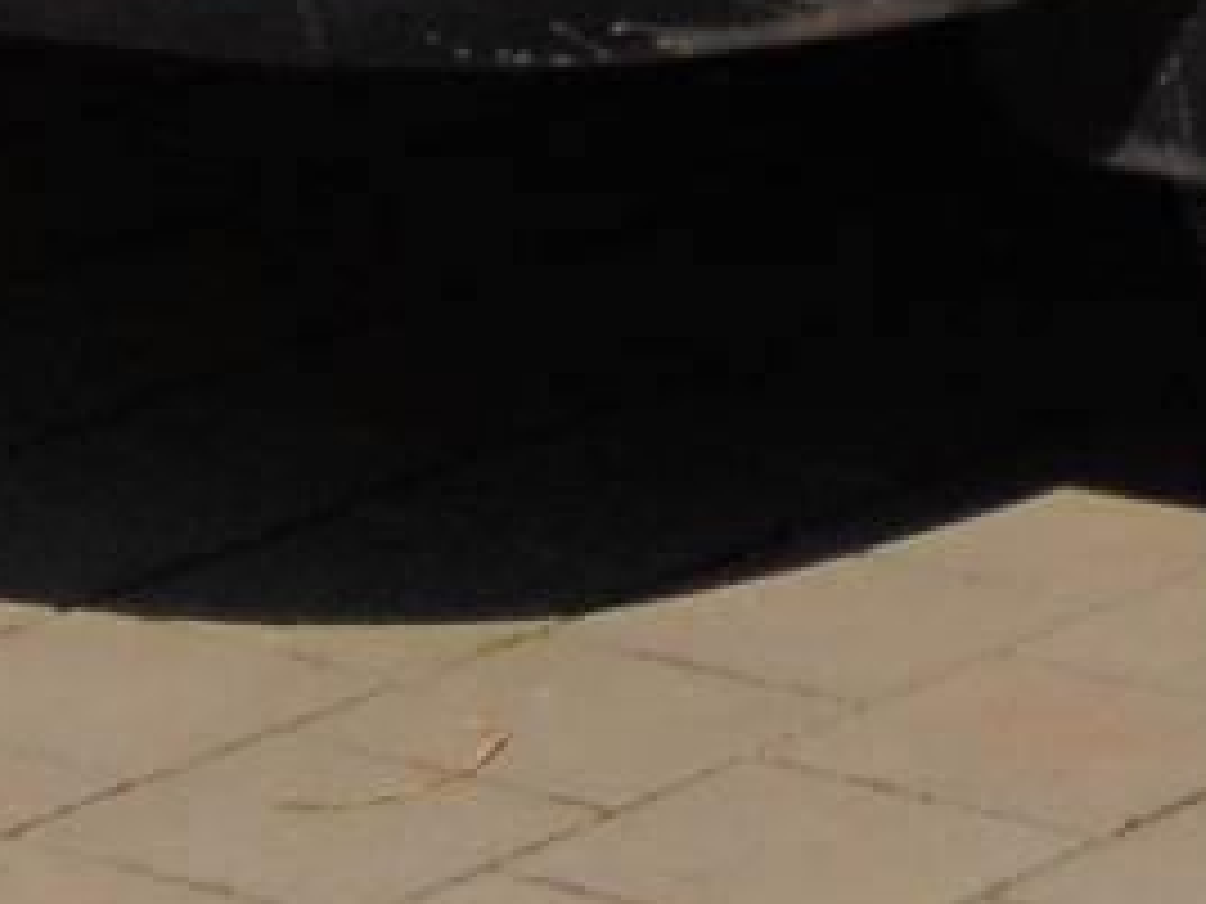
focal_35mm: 298
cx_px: 693
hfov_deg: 6.6
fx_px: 10382
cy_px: -1750
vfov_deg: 4.8
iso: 80
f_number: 9
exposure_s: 1/500
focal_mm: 9
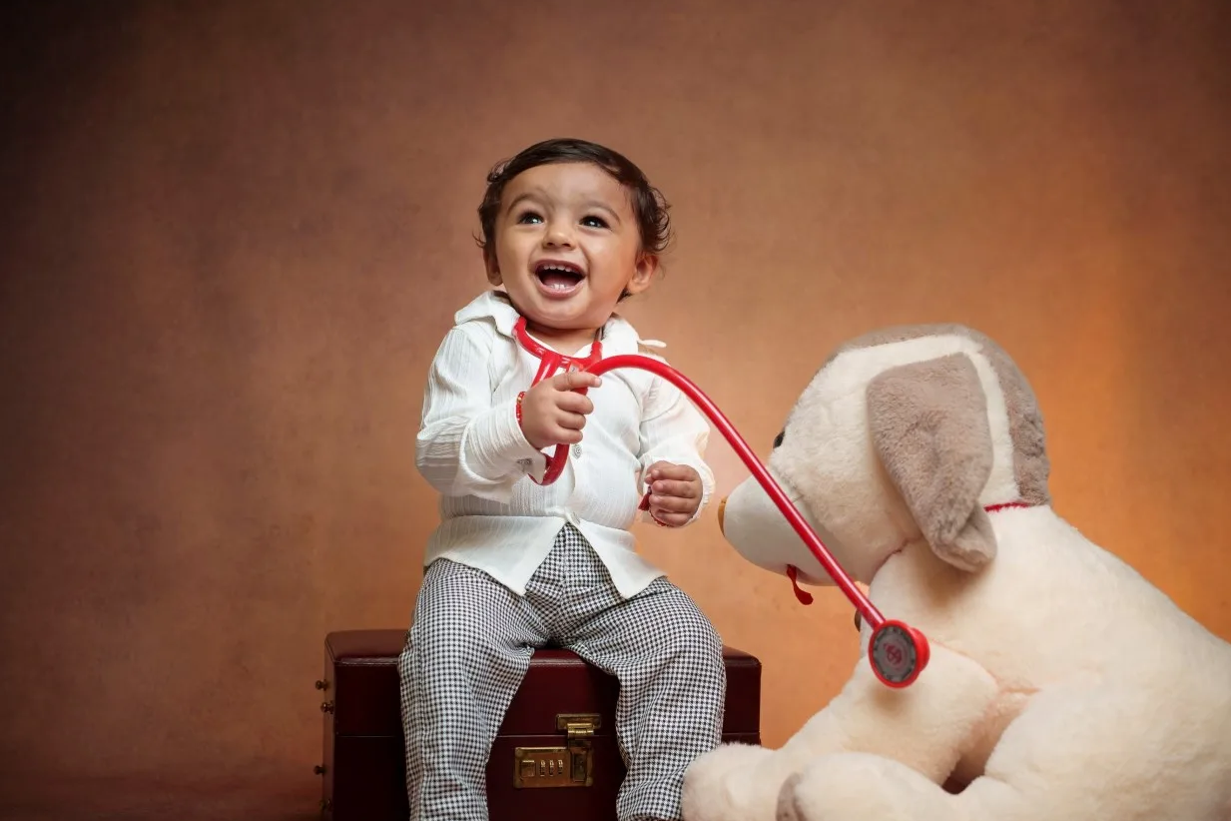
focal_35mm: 46
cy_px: 435
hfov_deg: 42.7
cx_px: 697
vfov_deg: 29.2
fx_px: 1573
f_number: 2.5
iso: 250
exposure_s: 1/200
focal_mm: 35
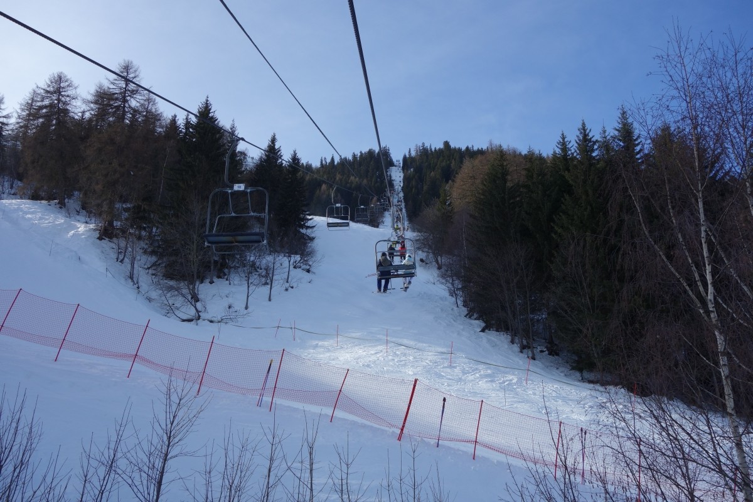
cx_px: 376
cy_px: 251
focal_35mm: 28
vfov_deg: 46.4
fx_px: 586
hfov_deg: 65.5
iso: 125
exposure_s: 1/500
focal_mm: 10.53
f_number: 5.6
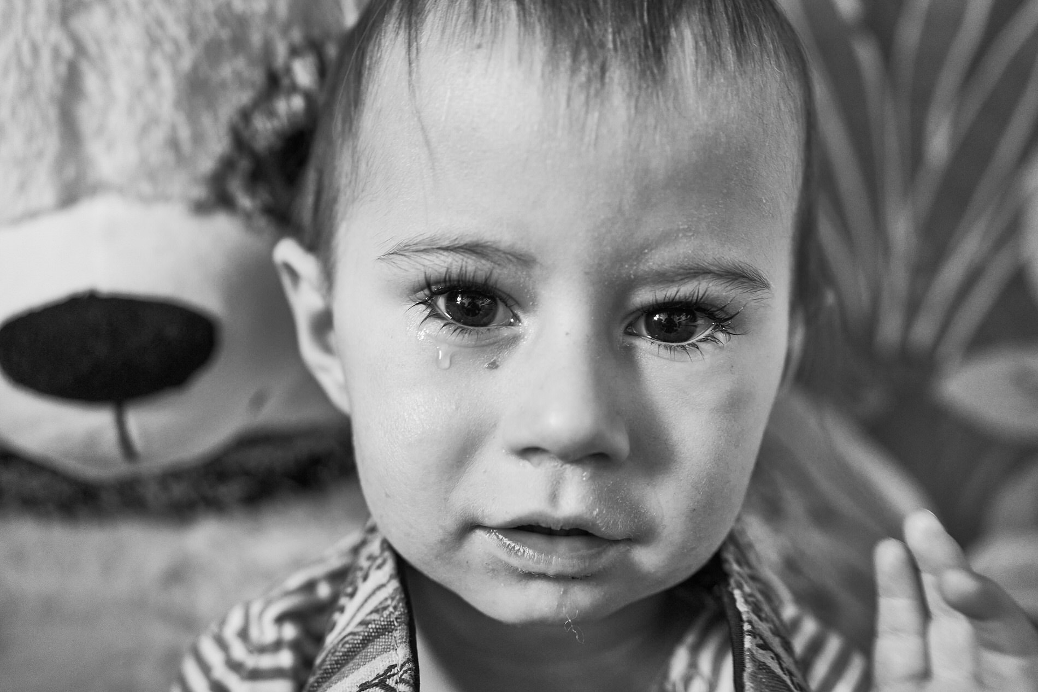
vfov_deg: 33.4
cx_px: 519
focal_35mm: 40
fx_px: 1153
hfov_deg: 48.5
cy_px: 346
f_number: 3.5
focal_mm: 40
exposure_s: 1/100
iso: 2500
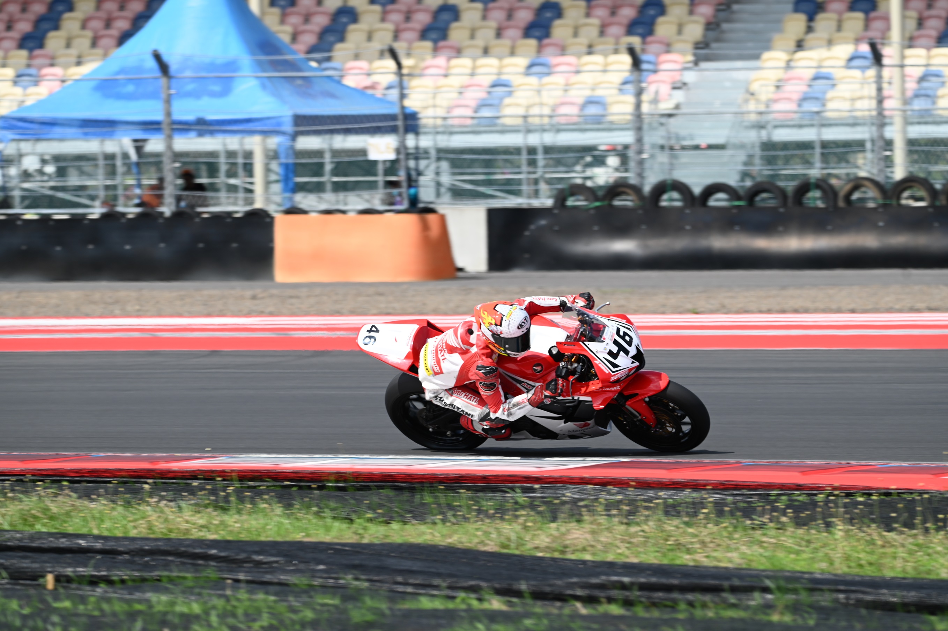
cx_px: 474
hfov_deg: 9.0
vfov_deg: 6.0
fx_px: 6054
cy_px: 316
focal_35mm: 230
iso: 125
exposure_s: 1/640
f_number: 6.3
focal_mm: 230
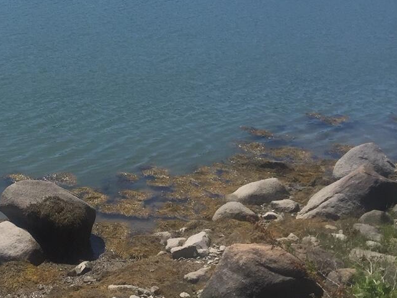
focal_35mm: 74
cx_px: 67
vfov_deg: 18.7
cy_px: -73
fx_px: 849
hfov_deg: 25.8
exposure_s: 1/2639
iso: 32
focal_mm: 4.15
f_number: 2.2
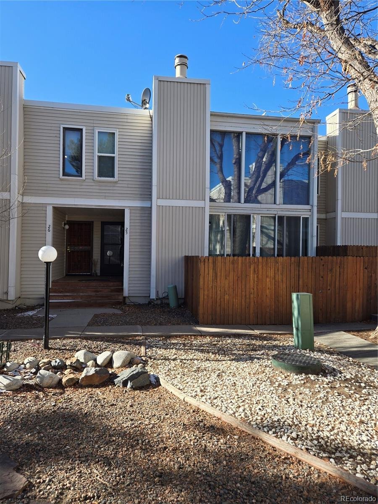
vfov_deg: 73.9
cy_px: 252
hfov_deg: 58.9
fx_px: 335
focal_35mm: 23
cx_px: 189
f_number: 1.8
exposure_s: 1/574
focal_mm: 5.4
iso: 25
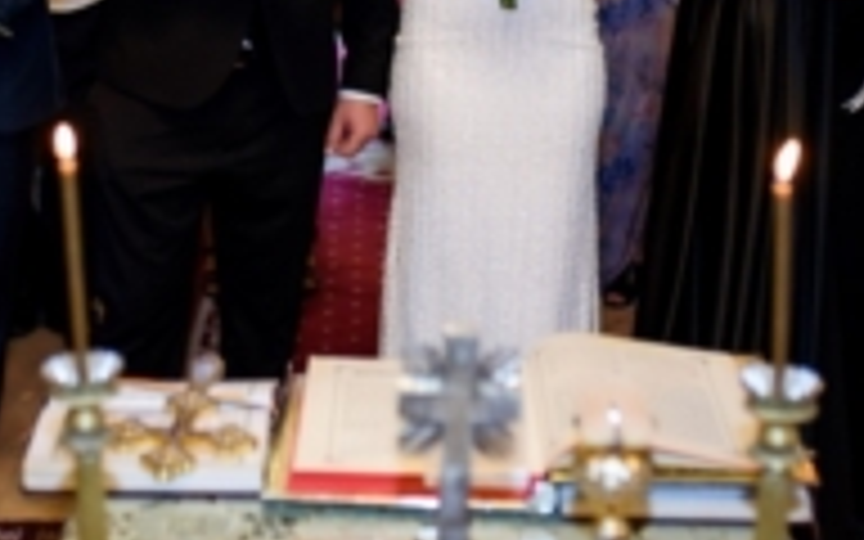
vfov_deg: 13.8
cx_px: 288
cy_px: -27
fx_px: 2190
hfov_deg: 22.2
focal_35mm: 93
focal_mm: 35
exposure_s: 1/200
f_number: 1.8
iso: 1000
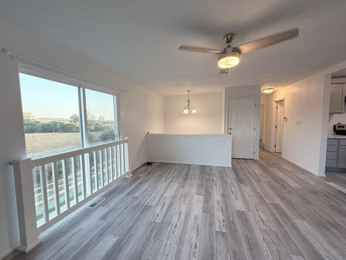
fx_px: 140
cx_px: 173
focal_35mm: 14
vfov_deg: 85.7
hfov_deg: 102.1
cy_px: 130
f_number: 2.2
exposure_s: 1/120
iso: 200
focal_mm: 2.22
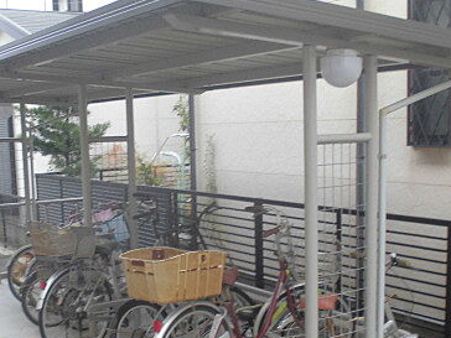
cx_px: 197
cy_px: 227
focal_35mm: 51
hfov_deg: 37.4
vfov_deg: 28.4
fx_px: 664
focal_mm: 5.3
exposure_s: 1/80
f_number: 3.7
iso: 100
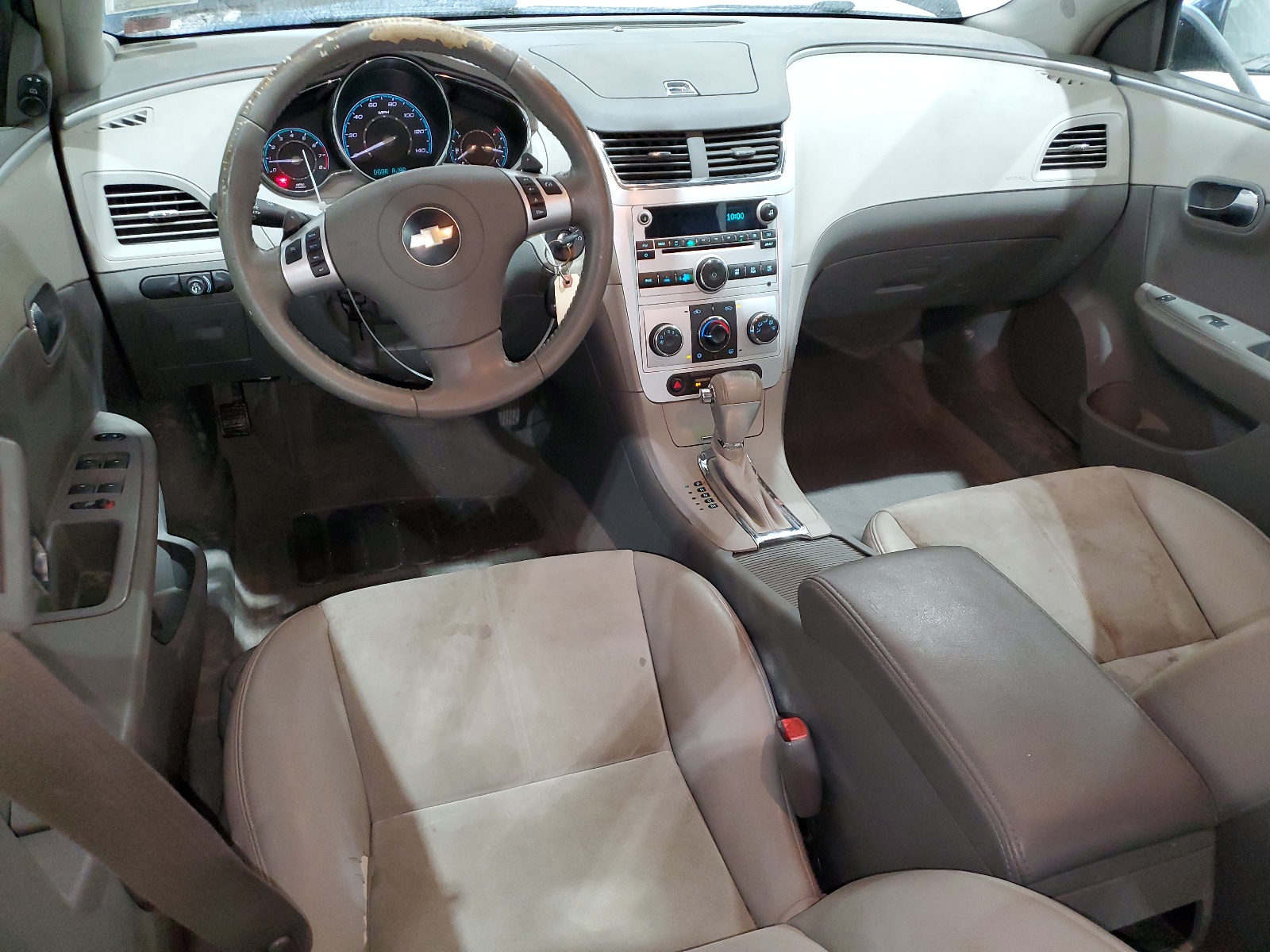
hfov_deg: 67.3
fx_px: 954
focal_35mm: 26
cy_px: 476
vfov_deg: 53.1
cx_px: 635
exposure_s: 1/60.2
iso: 280
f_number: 1.5
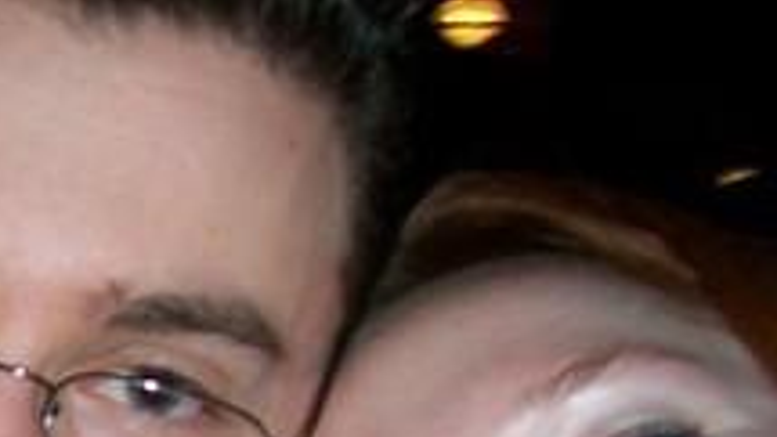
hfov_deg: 16.6
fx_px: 2473
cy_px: 863
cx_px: -318
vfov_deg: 9.5
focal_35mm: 120
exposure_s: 1/60
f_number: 2.8
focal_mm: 5.6
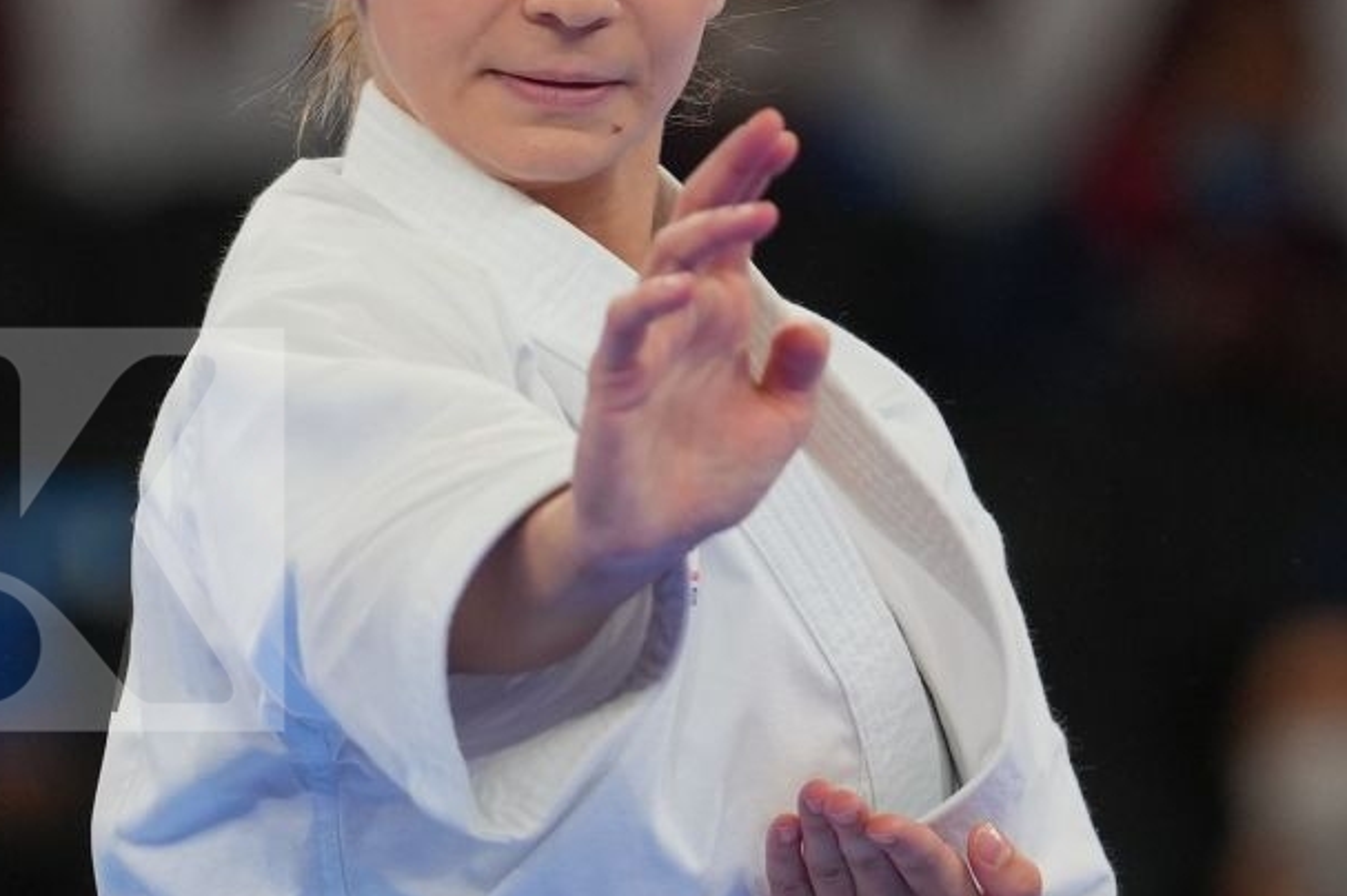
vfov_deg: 1.5
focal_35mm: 890
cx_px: 830
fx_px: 33281
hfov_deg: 2.3
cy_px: 530
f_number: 2.8
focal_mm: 200
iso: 500
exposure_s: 1/1000
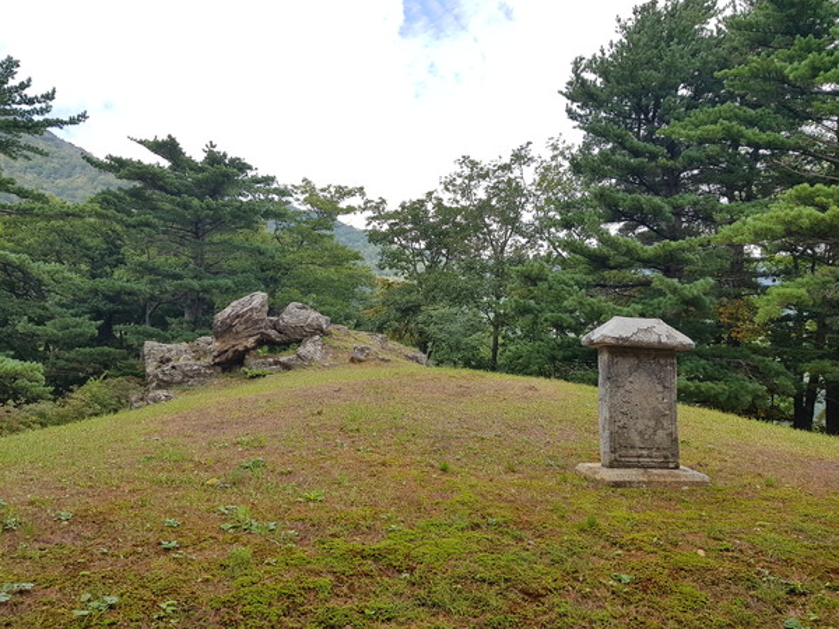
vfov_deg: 53.1
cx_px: 420
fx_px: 630
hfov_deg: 67.3
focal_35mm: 26
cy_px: 314
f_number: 1.7
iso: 40
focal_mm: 4.2
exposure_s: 1/810
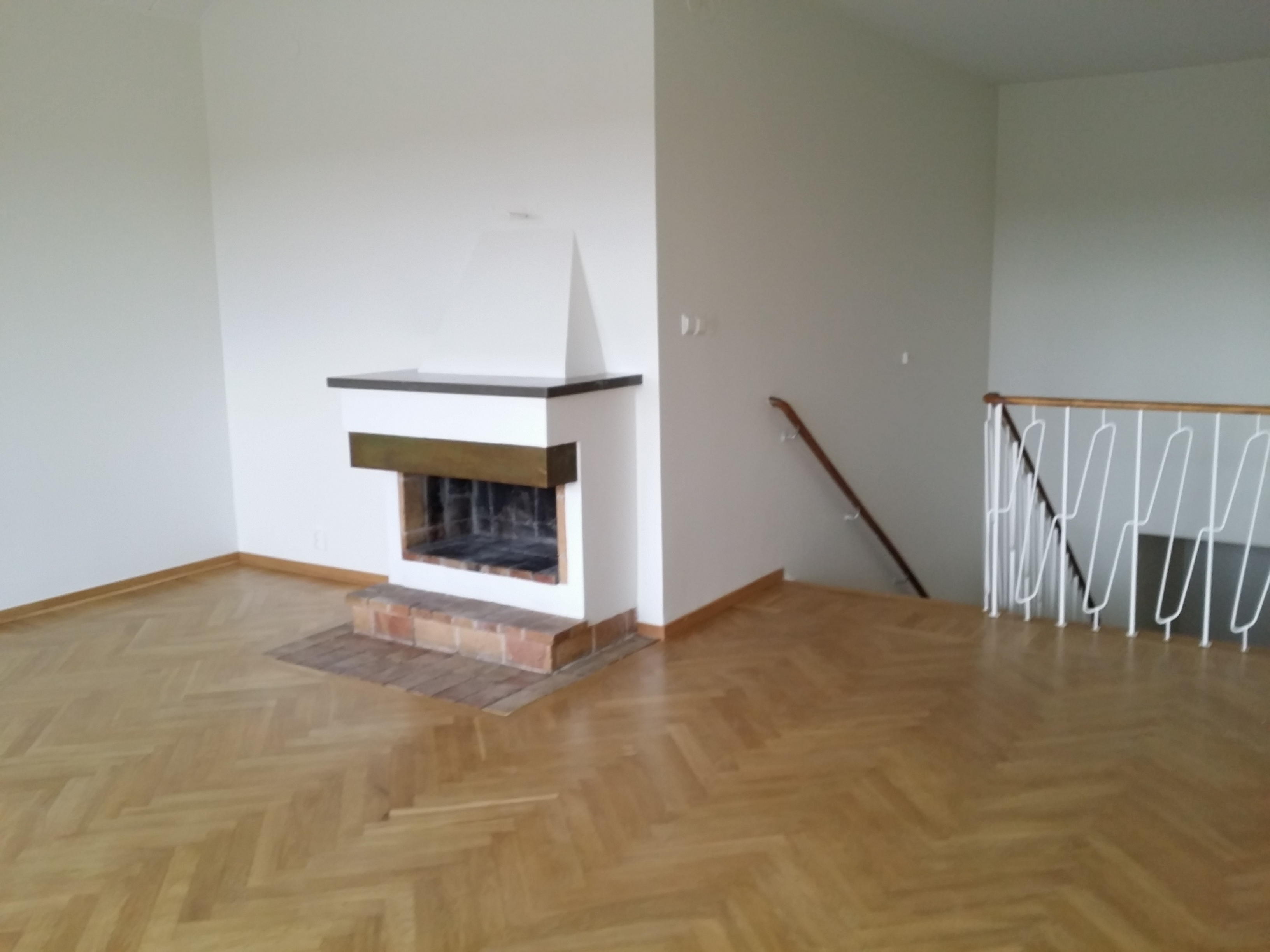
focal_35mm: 31
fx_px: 1137
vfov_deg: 45.4
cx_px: 635
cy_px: 476
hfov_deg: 58.4
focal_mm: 4.13
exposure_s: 1/33
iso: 125
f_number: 2.2
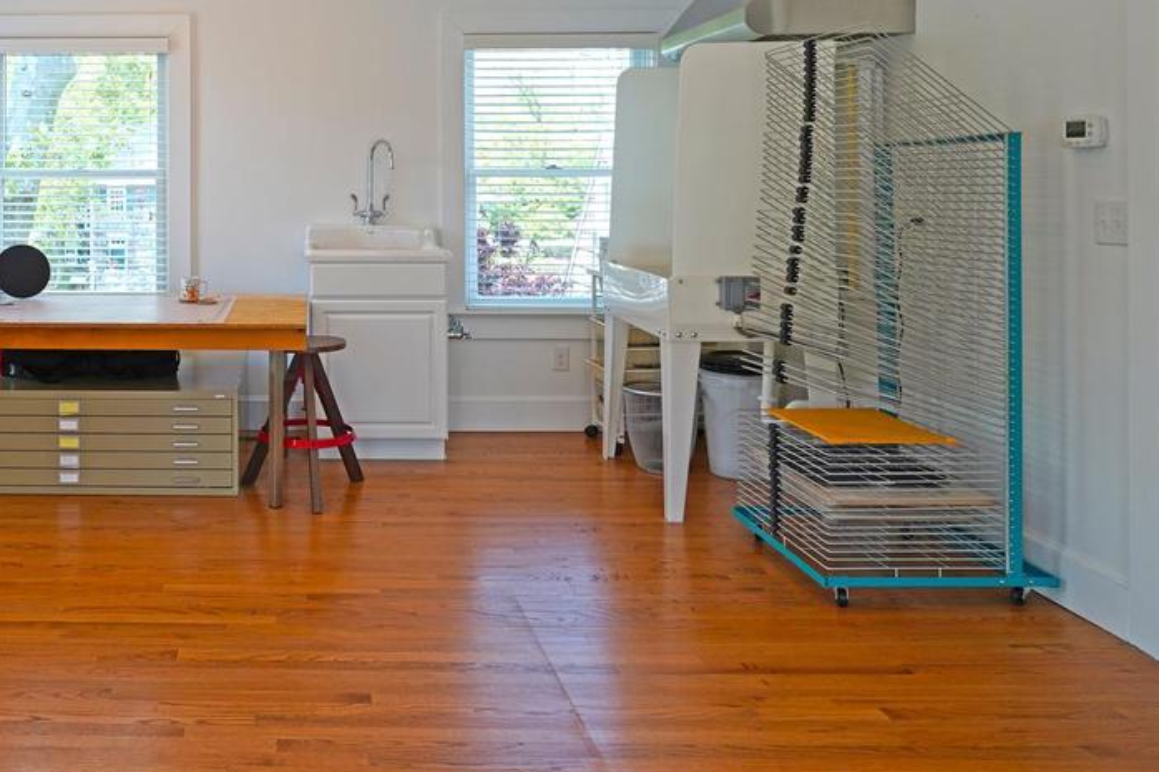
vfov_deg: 38.8
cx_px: 264
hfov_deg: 54.1
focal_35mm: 33
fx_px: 1062
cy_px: 183
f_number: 4
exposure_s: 1/160
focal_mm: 16
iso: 250
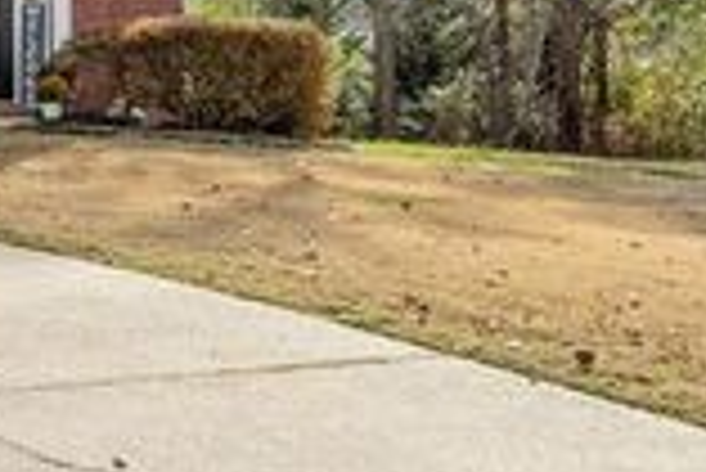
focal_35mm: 102
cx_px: -382
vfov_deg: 13.1
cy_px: -110
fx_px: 2002
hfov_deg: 17.7
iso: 1250
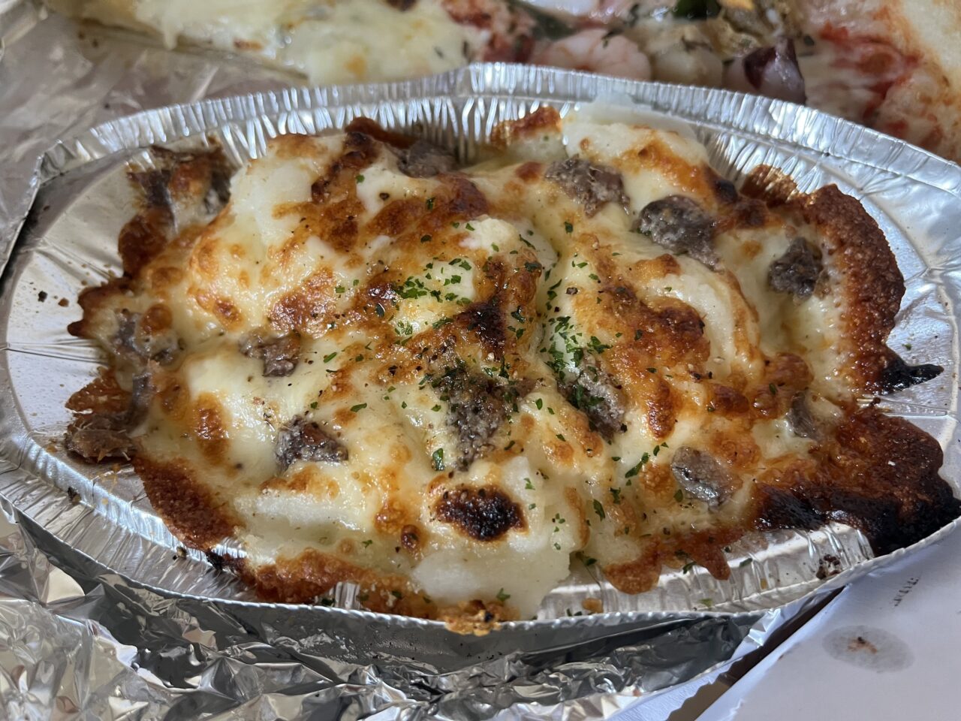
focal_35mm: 26
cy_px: 360
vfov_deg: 53.1
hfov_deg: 67.3
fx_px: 722
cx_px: 480
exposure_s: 1/60
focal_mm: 5.1
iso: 200
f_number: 1.6
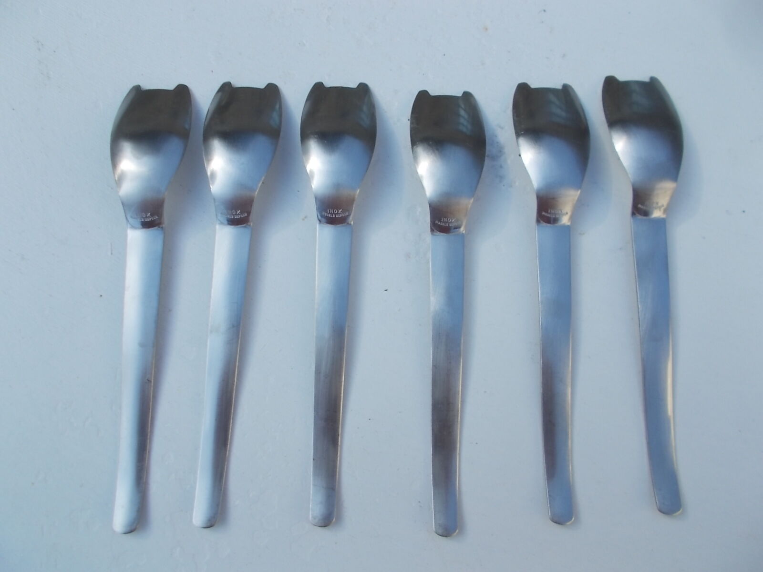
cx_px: 382
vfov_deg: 53.1
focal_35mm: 26
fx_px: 573
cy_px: 286
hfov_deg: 67.3
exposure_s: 1/100
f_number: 8
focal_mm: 4.6
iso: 80
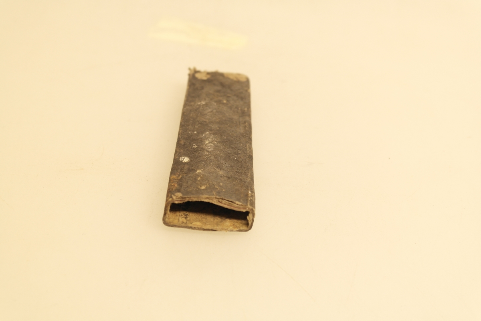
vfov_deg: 17.7
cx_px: 240
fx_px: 1029
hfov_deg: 26.3
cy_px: 160
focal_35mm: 77
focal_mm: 50
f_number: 7.1
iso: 400
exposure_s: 1/10
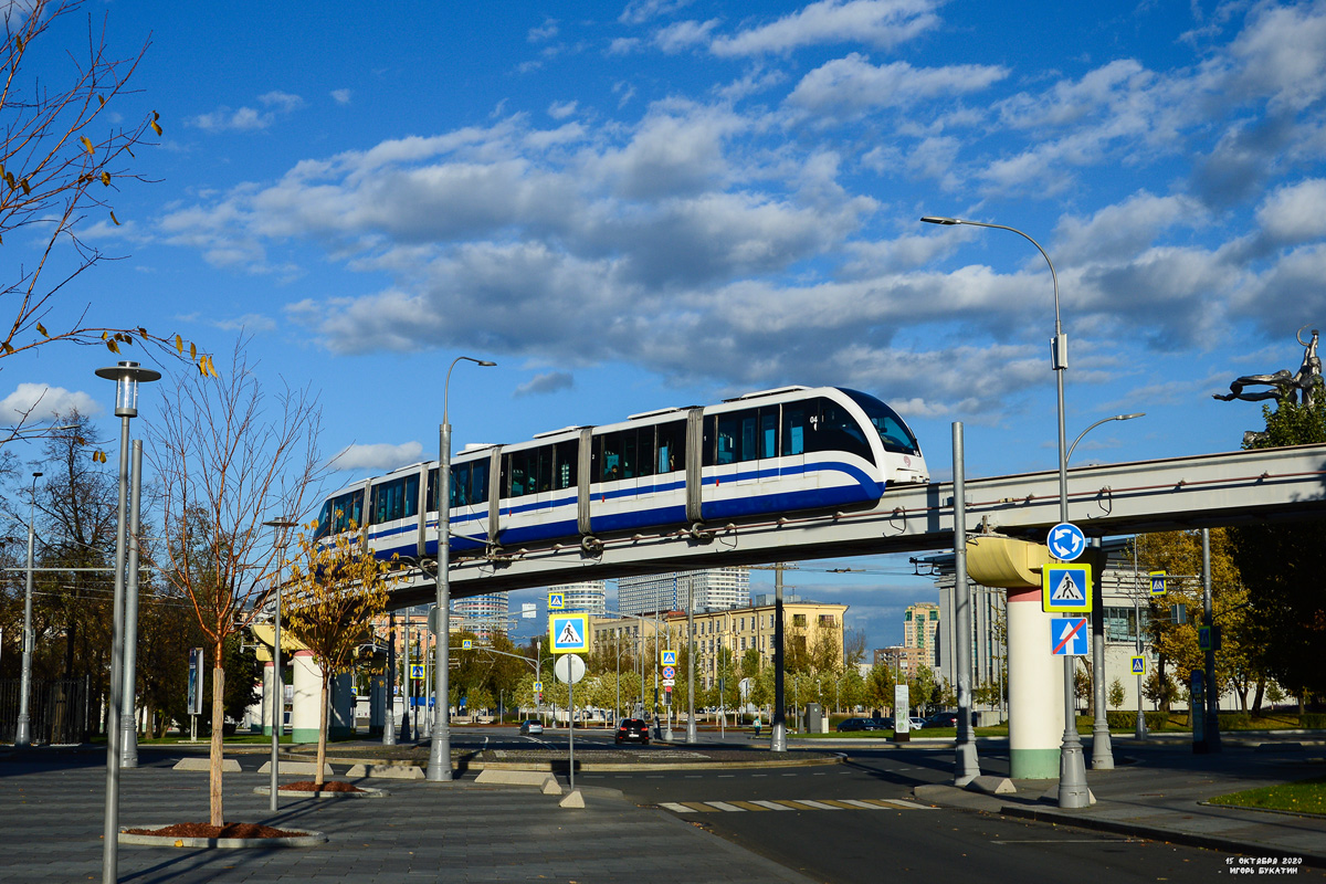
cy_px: 442
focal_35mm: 48
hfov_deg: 41.1
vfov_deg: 28.1
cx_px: 663
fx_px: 1768
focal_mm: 32
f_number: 7.1
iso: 200
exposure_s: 1/1250
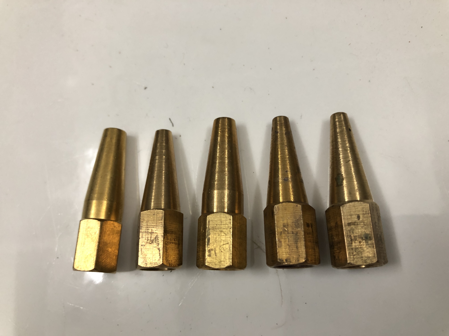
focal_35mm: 28
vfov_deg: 49.7
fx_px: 363
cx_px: 224
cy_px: 168
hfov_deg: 63.4
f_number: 1.8
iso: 64
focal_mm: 3.99
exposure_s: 1/17
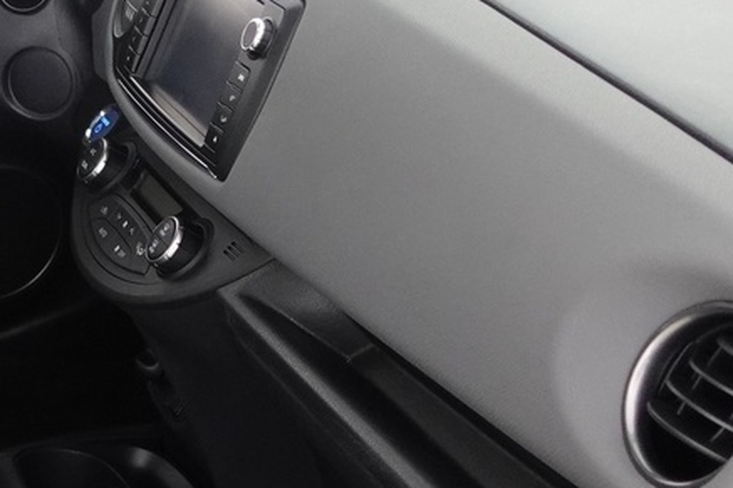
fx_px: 1811
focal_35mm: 89
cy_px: 523
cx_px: -317
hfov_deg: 20.2
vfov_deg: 15.0
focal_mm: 9.4
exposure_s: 1/25
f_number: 1.8
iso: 800
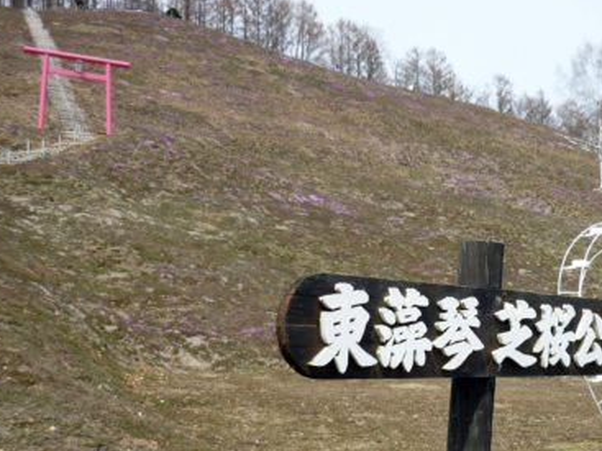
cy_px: 297
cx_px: 467
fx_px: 939
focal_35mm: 54
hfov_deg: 34.6
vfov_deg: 26.9
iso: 100
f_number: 8
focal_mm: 5.5
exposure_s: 1/125
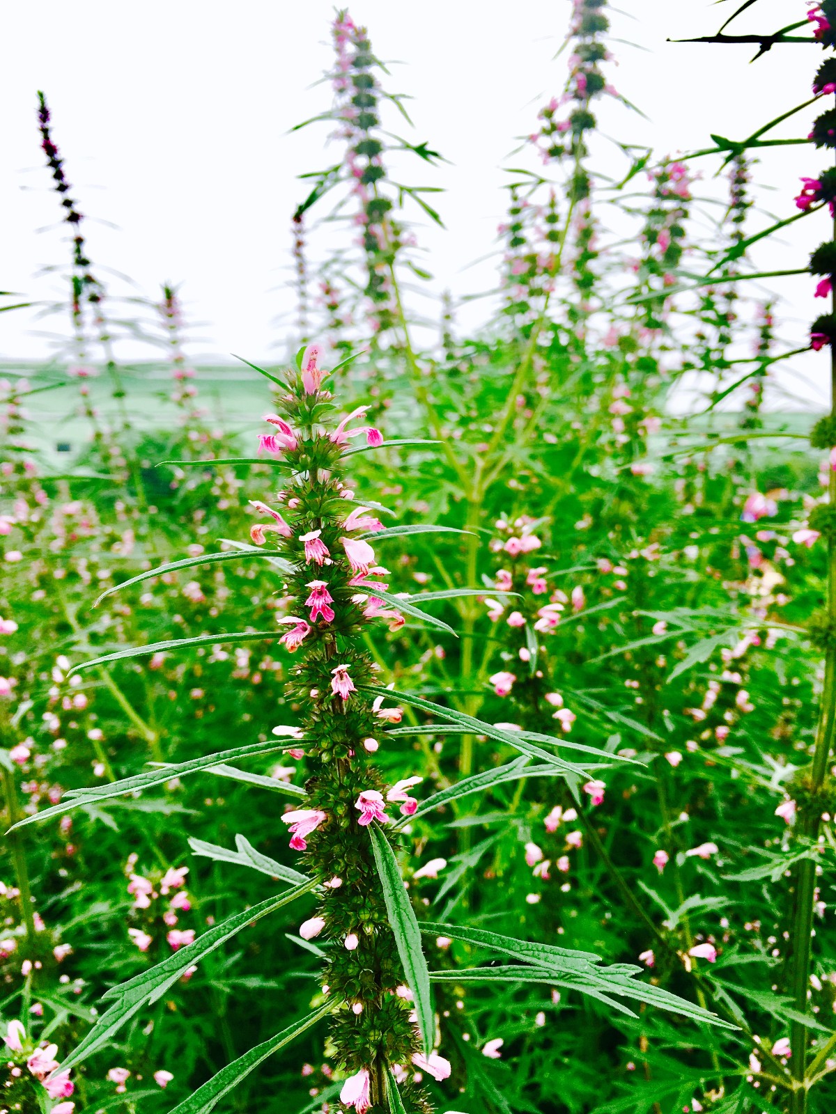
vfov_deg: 61.7
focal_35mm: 29
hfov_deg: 48.2
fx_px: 934
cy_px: 557
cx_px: 418
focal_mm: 4.15
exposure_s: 1/146
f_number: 2.2
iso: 25
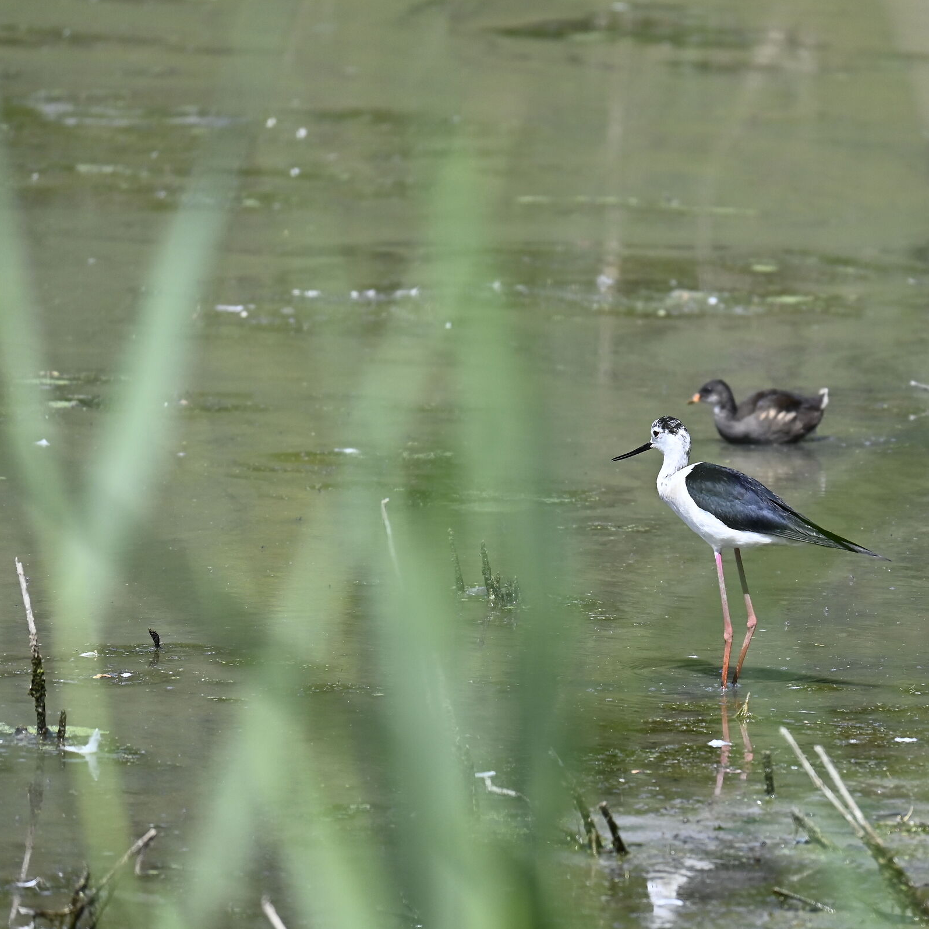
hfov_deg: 4.2
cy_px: 464
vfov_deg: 4.2
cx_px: 669
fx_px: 12813
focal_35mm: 422
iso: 400
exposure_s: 1/1600
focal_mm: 220
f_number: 6
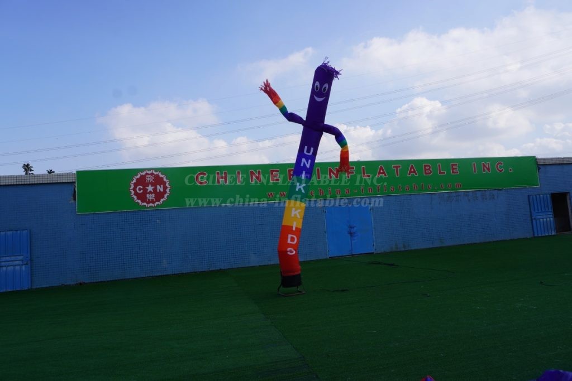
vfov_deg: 53.1
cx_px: 286
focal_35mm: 24
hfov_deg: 73.7
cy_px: 190
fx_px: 381
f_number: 10
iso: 100
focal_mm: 16
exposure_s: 1/160
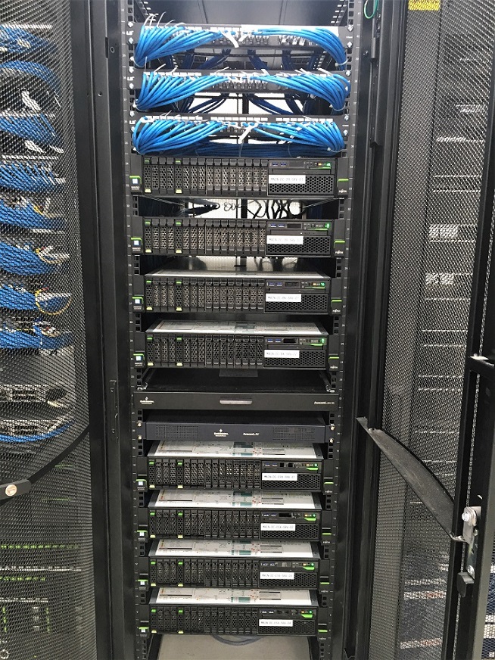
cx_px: 248
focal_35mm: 29
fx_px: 553
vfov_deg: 61.7
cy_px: 330
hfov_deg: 48.2
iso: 100
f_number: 2.2
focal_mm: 4.15
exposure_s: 1/33
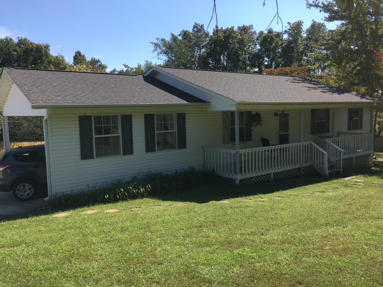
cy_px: 144
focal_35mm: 29
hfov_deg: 61.7
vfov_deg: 48.2
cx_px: 192
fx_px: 321
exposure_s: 1/1099
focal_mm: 4.15
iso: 32
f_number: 2.2
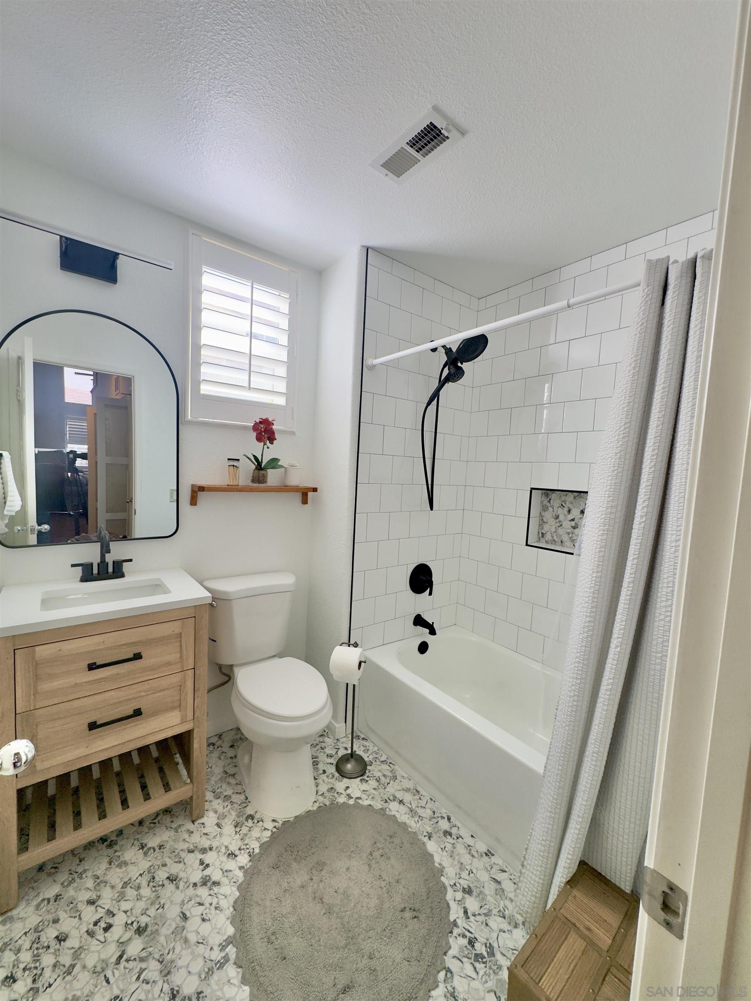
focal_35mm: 14
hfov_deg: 85.7
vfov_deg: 102.1
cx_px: 376
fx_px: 405
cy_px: 500
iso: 64
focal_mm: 2.22
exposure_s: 1/99
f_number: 2.2
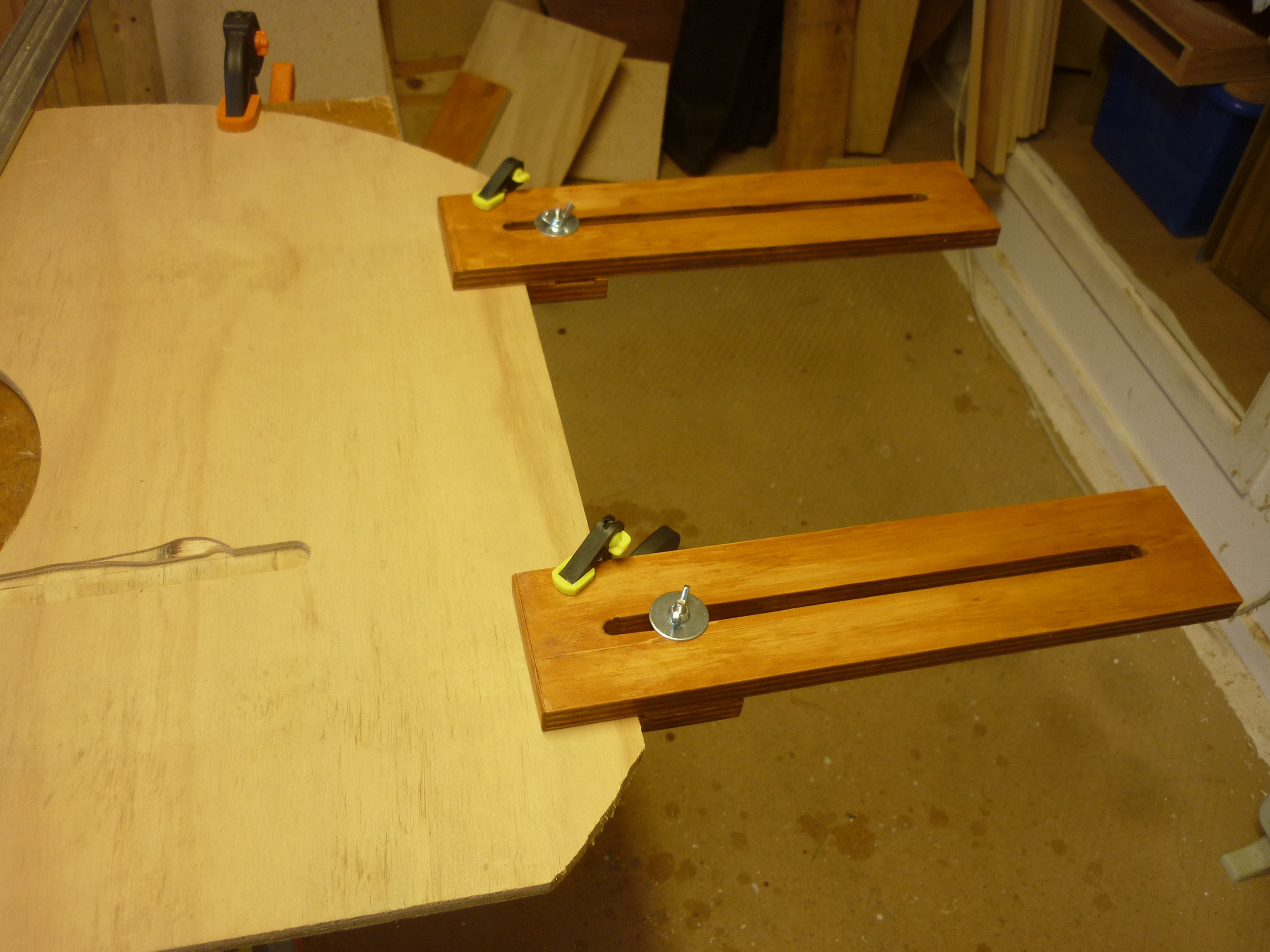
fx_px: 1211
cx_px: 635
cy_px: 476
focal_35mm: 33
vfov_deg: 42.9
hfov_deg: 55.4
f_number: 2.8
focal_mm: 5.5
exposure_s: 1/30
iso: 125
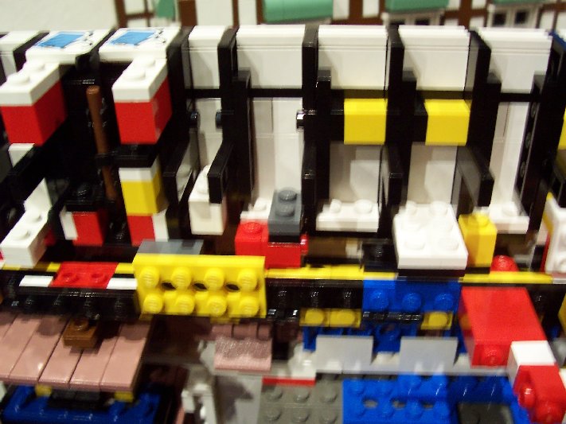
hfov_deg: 50.1
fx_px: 605
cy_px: 212
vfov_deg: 38.7
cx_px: 283
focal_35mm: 37
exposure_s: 1/10
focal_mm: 5.6
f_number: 2.8
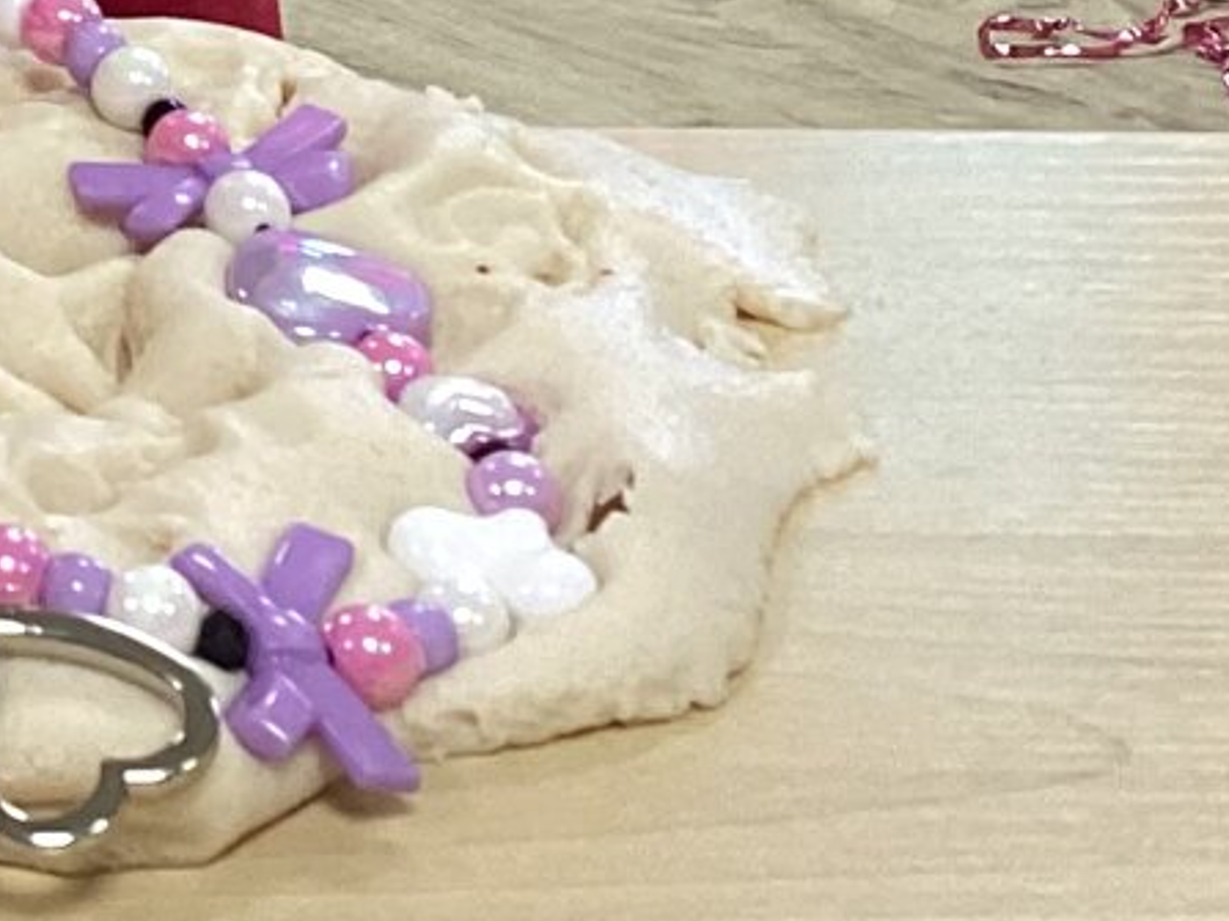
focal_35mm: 142
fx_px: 5040
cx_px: -517
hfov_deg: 13.3
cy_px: -817
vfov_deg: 9.8
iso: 100
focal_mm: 3.3
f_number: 2.4
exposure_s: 1/60
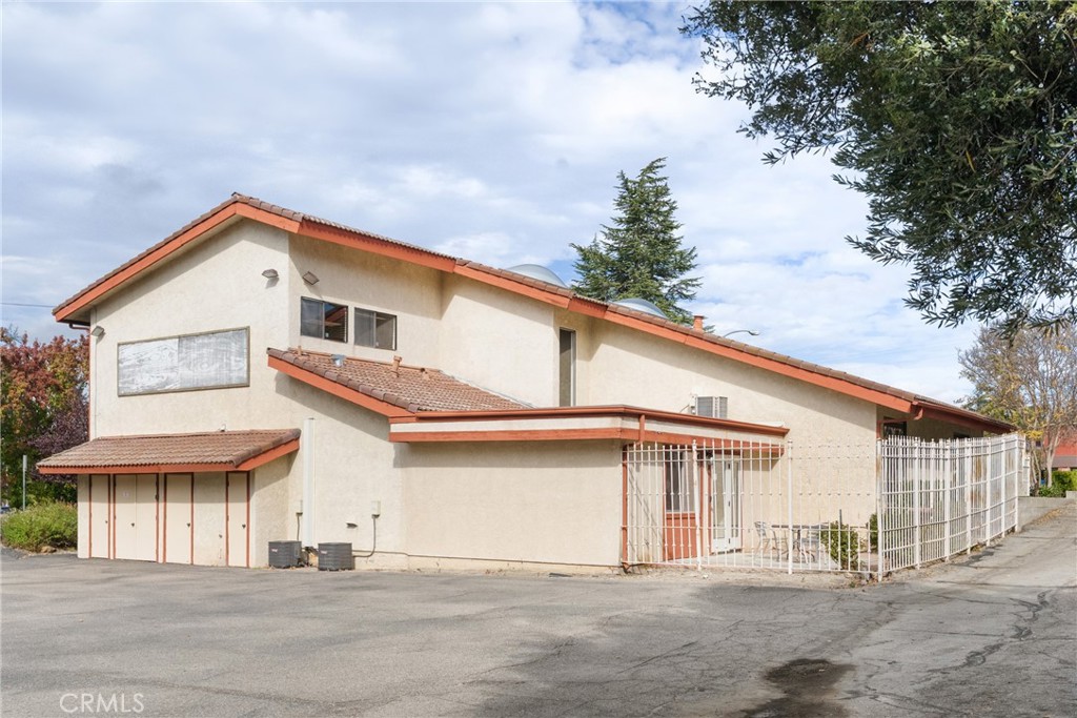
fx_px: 987
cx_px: 538
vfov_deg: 40.0
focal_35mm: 33
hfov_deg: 57.2
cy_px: 359
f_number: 8
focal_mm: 33
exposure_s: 1/1000
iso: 1000
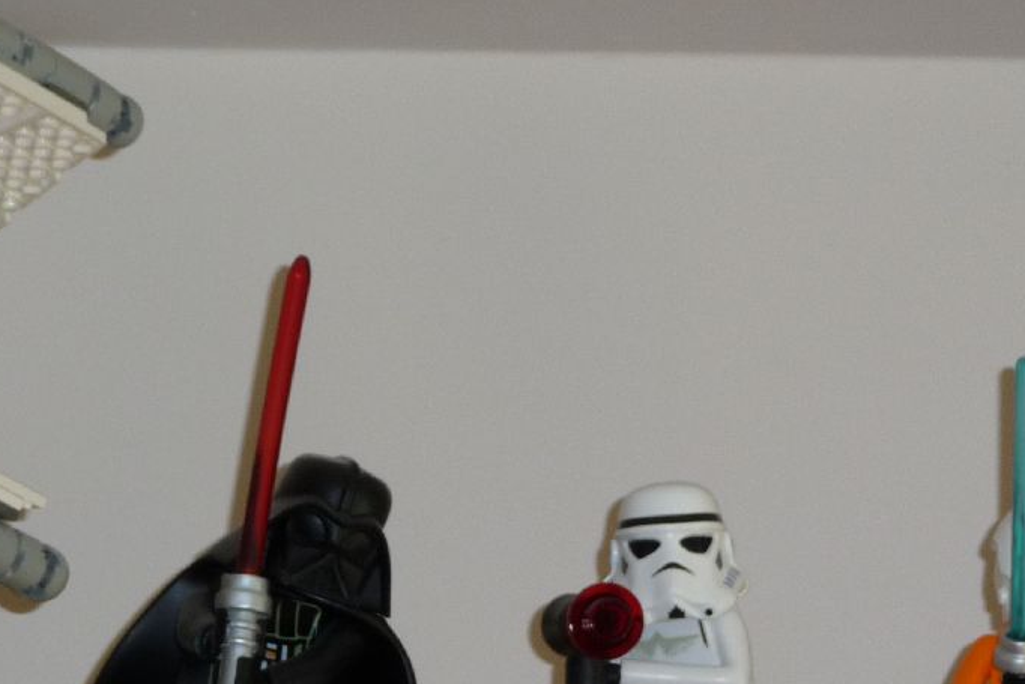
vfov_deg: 4.8
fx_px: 8173
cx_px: 869
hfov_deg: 7.2
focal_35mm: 287
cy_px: 492
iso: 125
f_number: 4.8
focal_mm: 25.2
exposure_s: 1/40
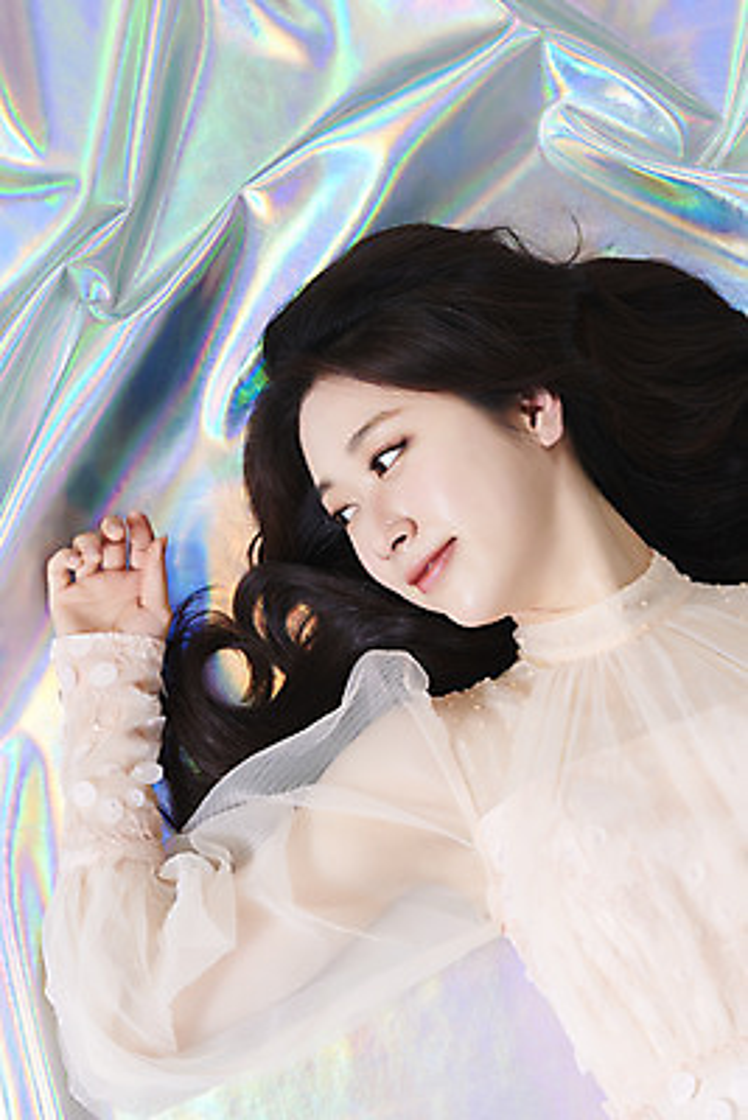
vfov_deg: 19.4
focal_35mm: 105
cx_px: 374
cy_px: 560
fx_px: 3269
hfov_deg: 13.1
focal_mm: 105
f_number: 11
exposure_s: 1/125
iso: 64
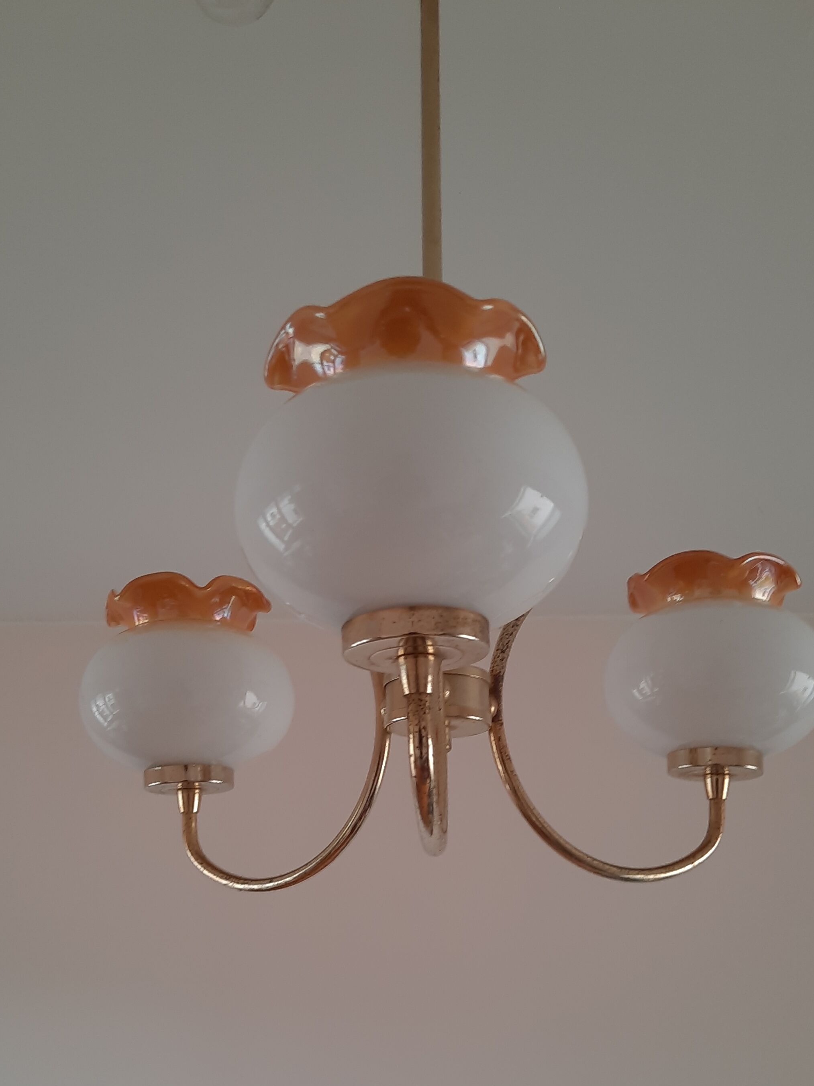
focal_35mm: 37
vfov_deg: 49.0
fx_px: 1160
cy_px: 749
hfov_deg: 38.7
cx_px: 387
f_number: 2
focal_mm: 4.6
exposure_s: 1/50
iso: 64
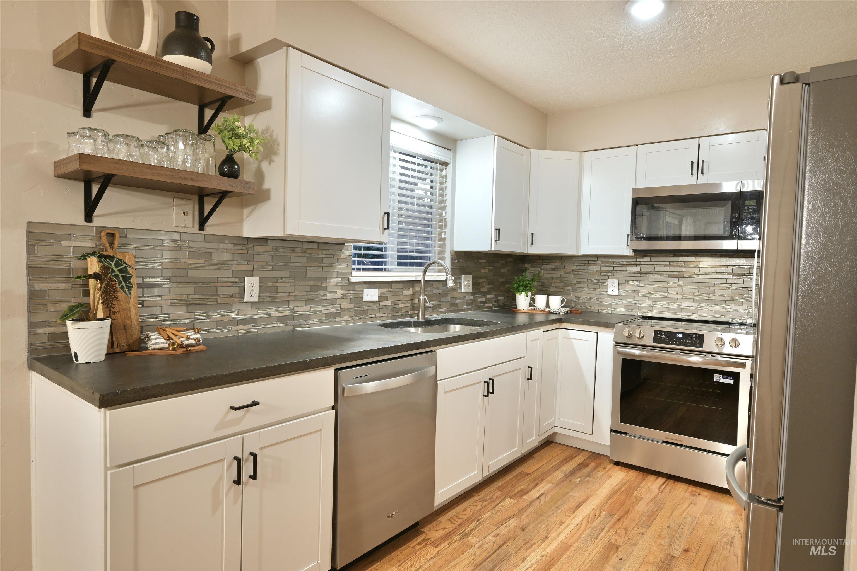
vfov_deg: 60.7
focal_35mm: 20
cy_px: 286
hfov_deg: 82.6
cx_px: 428
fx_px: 488
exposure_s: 1/2.5
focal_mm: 20.5
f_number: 8
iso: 400
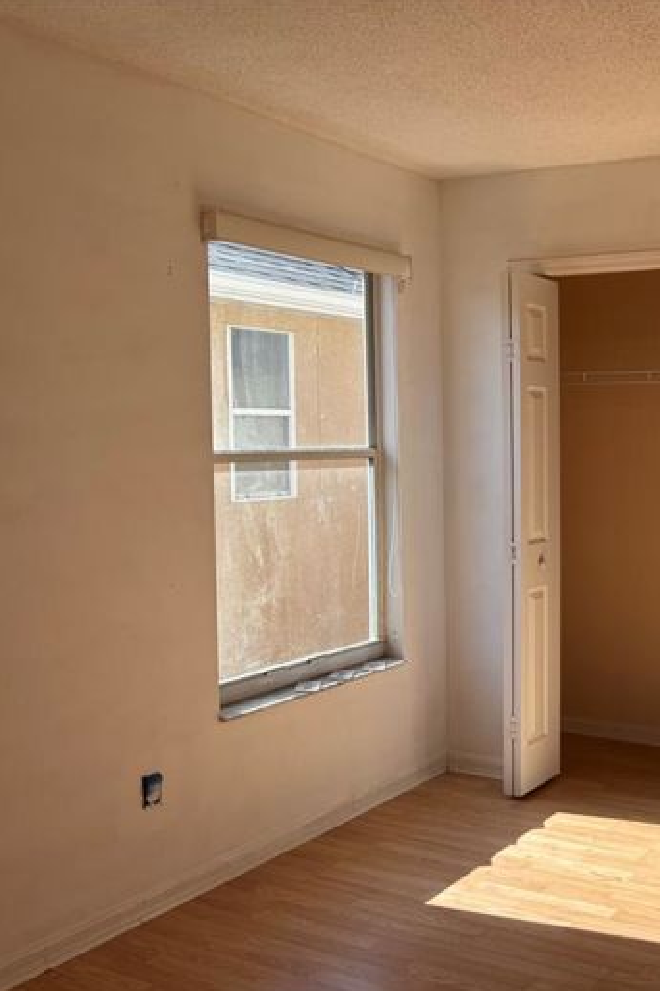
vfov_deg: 51.9
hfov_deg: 33.7
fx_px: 1018
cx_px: 615
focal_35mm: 37
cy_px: 504
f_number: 1.6
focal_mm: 5.96
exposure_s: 1/918
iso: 50
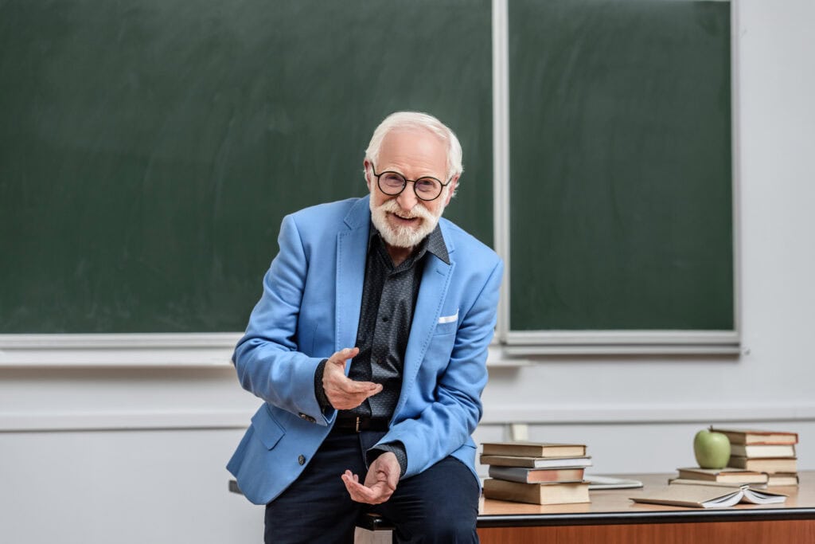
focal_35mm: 122
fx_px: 2762
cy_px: 272
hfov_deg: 16.8
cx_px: 408
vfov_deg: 11.2
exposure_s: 1/160
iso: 125
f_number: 3.5
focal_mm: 122
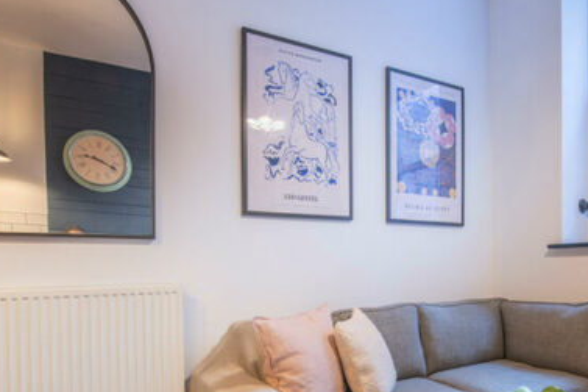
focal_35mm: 26
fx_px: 424
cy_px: 273
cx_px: 349
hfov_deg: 68.8
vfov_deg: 48.4
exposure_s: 2
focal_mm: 14
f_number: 11
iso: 160
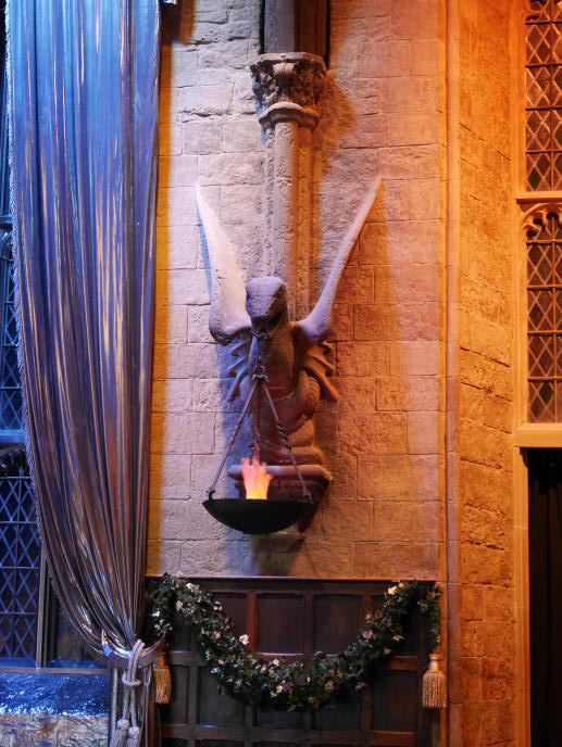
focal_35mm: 64
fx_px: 1384
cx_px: 281
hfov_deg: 23.0
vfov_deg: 30.2
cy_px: 374
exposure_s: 1/30
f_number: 5.6
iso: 3200
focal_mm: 32
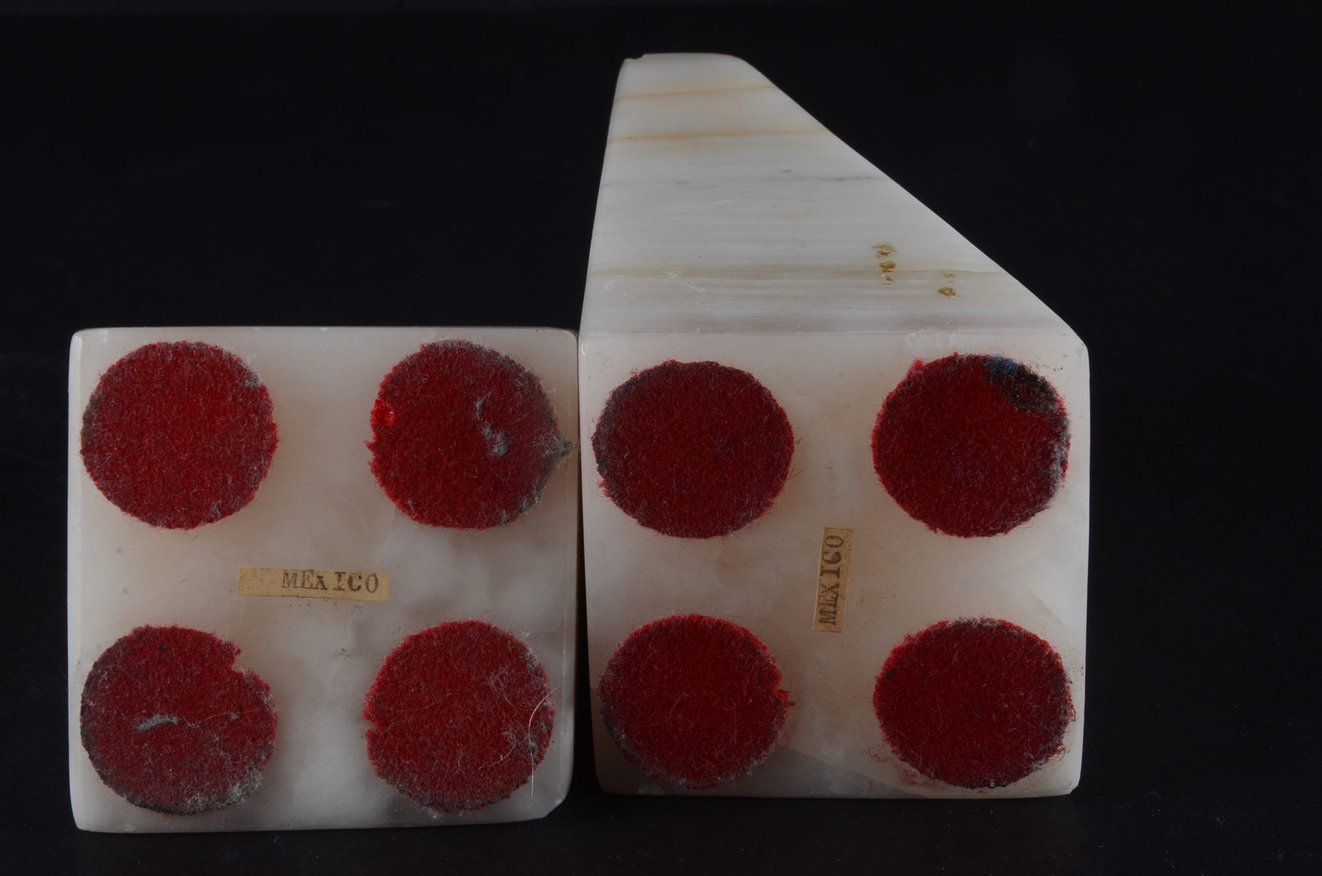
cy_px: 438
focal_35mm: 112
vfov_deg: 12.1
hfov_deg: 18.2
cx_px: 661
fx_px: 4123
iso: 320
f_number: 20
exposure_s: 1/160
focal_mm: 75
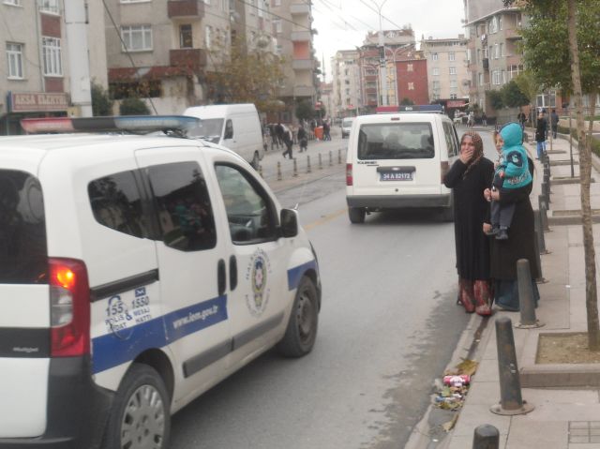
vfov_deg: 41.7
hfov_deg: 54.0
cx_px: 300
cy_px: 224
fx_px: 589
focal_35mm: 34
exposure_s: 1/145
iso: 80
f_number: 2.8
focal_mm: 6
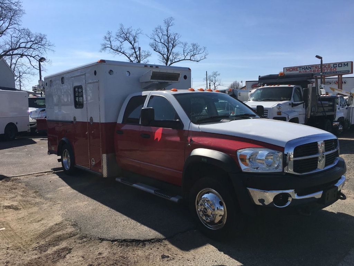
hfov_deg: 61.7
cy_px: 133
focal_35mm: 29
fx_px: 297
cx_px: 177
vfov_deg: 48.2
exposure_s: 1/2747
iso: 25
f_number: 2.2
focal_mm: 4.15
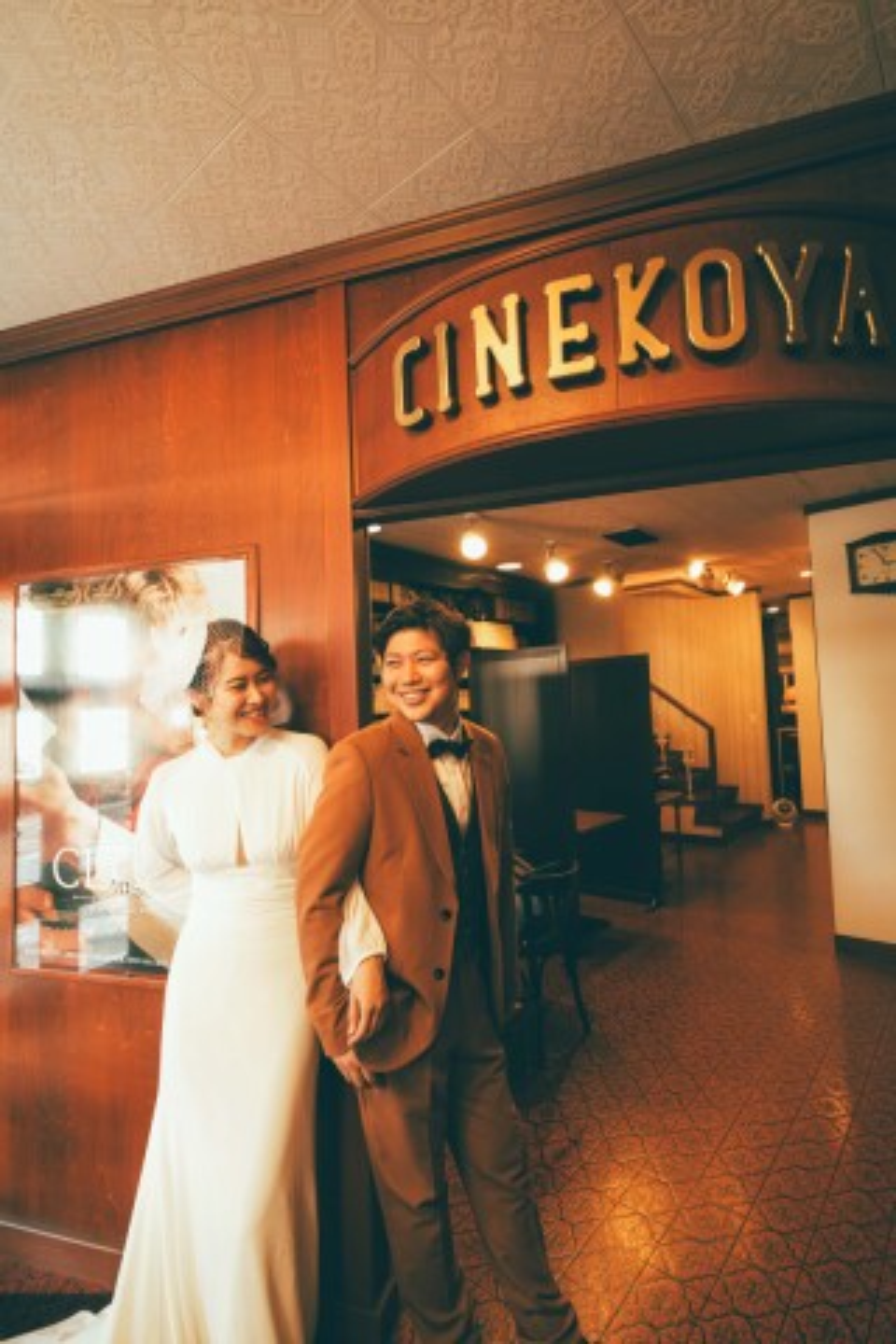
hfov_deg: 70.4
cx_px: 448
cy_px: 672
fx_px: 635
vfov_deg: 93.3
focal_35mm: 17
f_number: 3.2
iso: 160
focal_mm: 11.4
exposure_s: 1/15
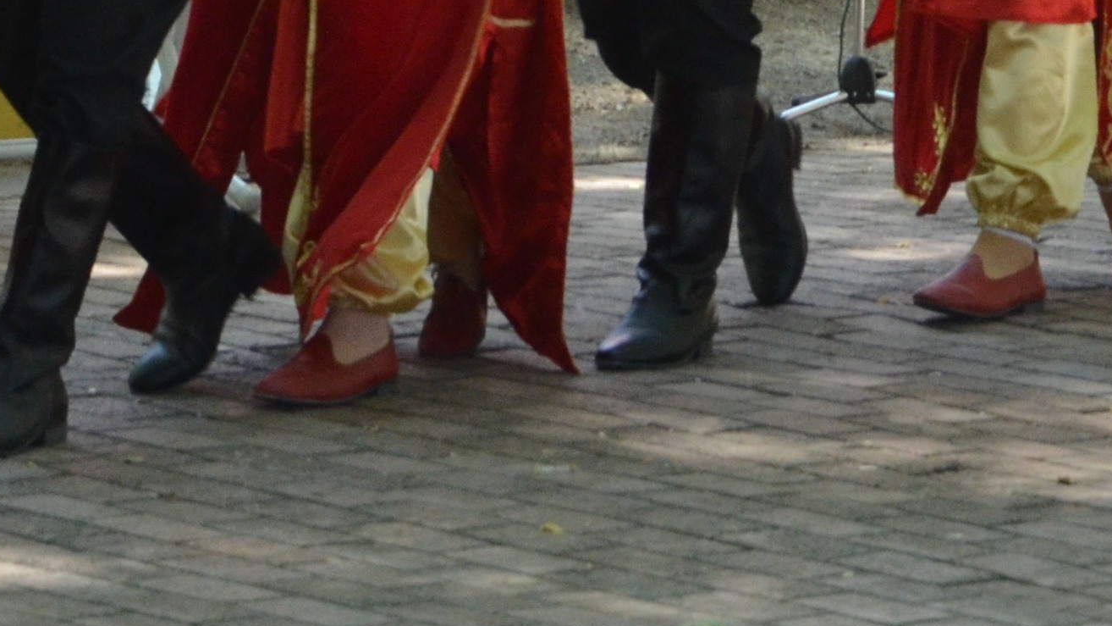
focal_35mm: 247
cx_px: 900
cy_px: -496
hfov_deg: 8.7
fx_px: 7283
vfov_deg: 4.9
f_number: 8
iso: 800
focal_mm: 42
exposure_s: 1/250
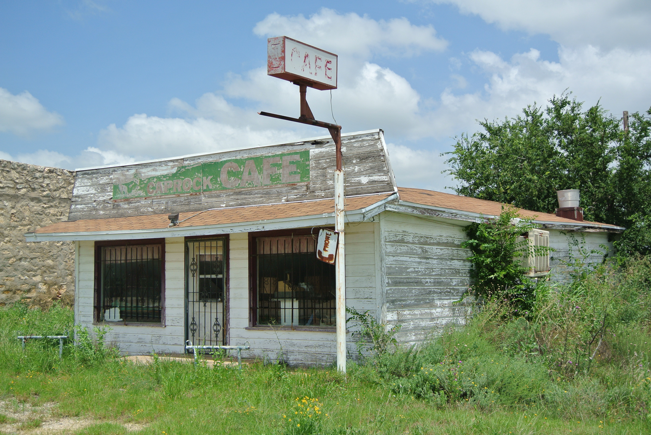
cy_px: 218
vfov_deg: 31.3
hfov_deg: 45.4
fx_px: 779
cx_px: 326
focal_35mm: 43
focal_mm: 16.1
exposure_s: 1/800
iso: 100
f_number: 5
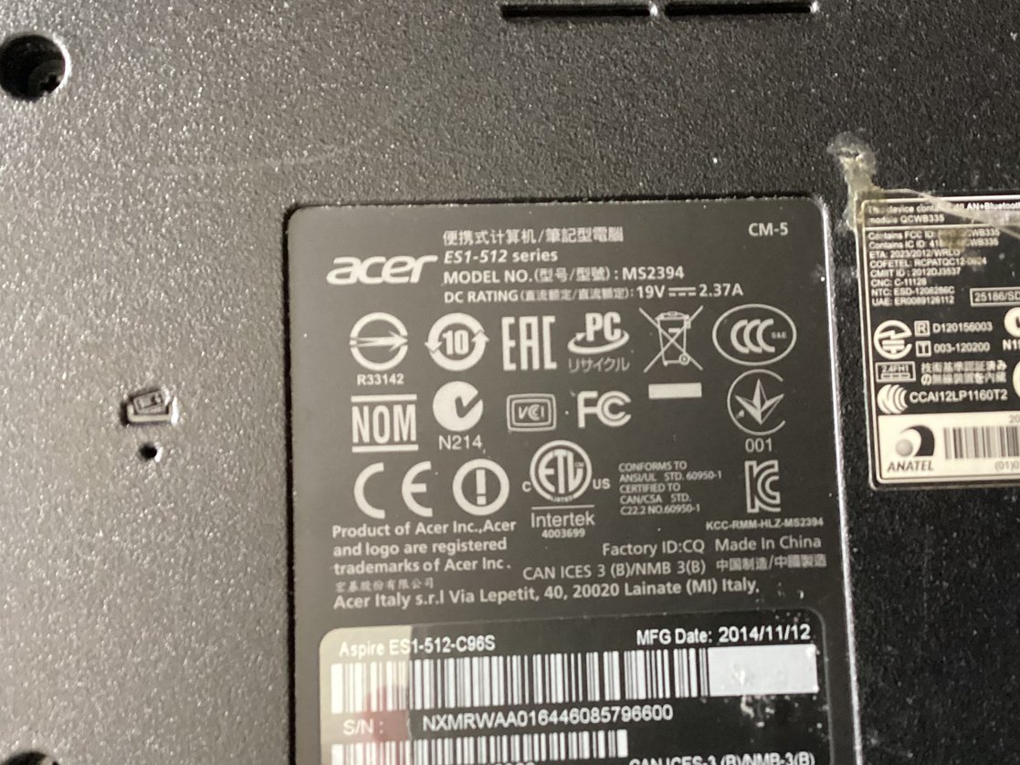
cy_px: 377
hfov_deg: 44.7
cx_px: 574
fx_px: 1238
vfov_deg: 34.4
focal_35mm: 42
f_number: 2.4
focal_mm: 3.3
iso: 640
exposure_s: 1/24
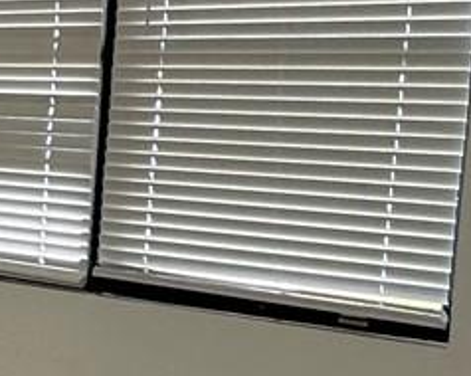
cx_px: -760
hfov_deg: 13.2
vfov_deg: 16.7
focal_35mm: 92
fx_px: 1281
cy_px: 172
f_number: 2.2
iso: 64
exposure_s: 1/120
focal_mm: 2.22
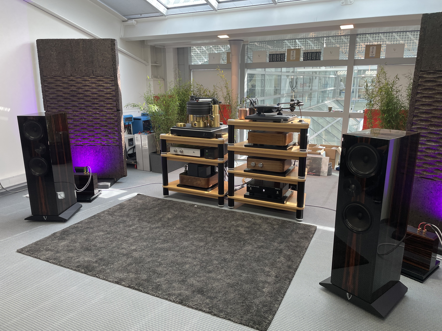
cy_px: 166
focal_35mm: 26
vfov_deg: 53.1
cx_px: 221
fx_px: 332
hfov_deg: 67.3
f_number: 1.6
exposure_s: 1/100
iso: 64
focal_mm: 4.2
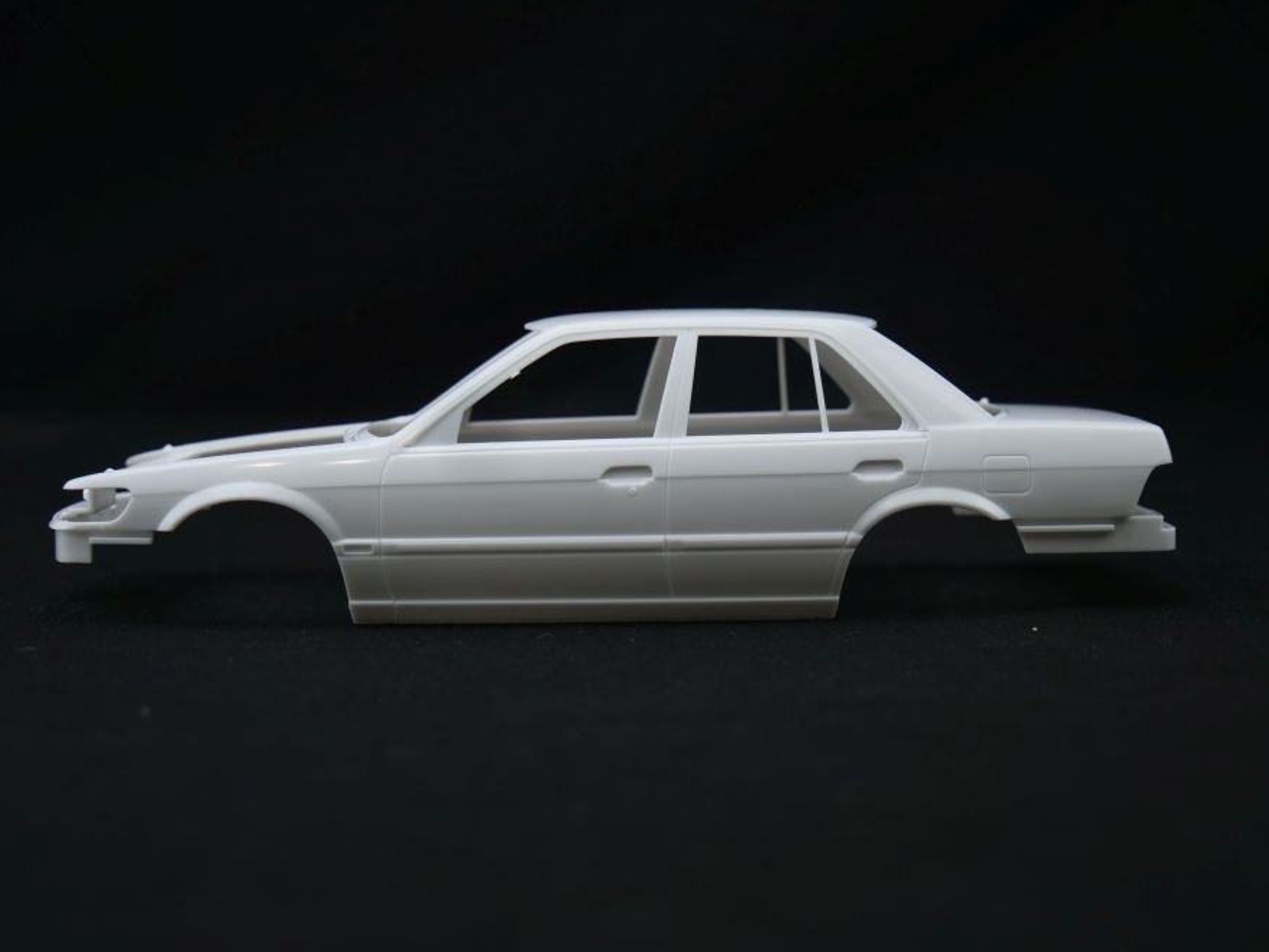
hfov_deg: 31.7
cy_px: 478
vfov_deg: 24.0
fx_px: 2237
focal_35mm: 61
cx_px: 637
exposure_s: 1/60
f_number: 4.9
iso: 200
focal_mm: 30
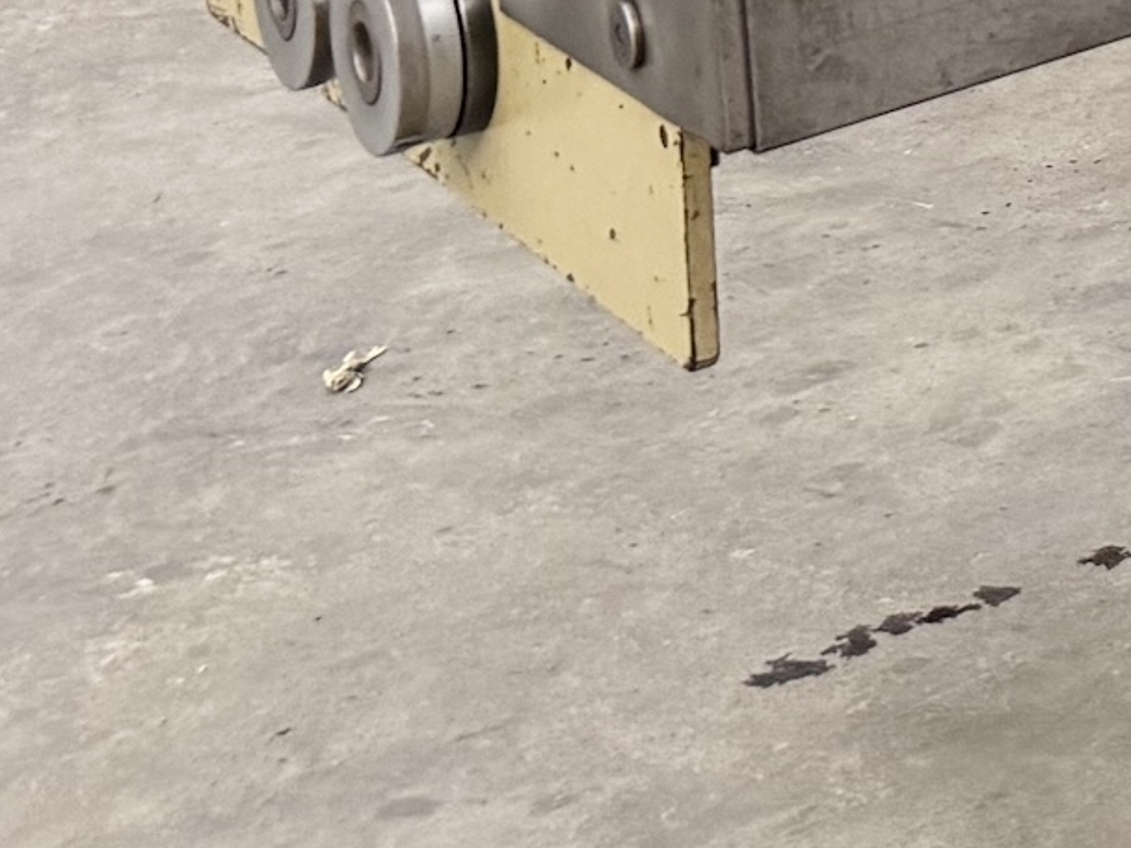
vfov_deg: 10.2
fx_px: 4051
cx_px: 2807
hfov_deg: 12.2
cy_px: -1246
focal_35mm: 124
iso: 200
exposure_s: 1/101
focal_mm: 6.76
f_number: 1.78
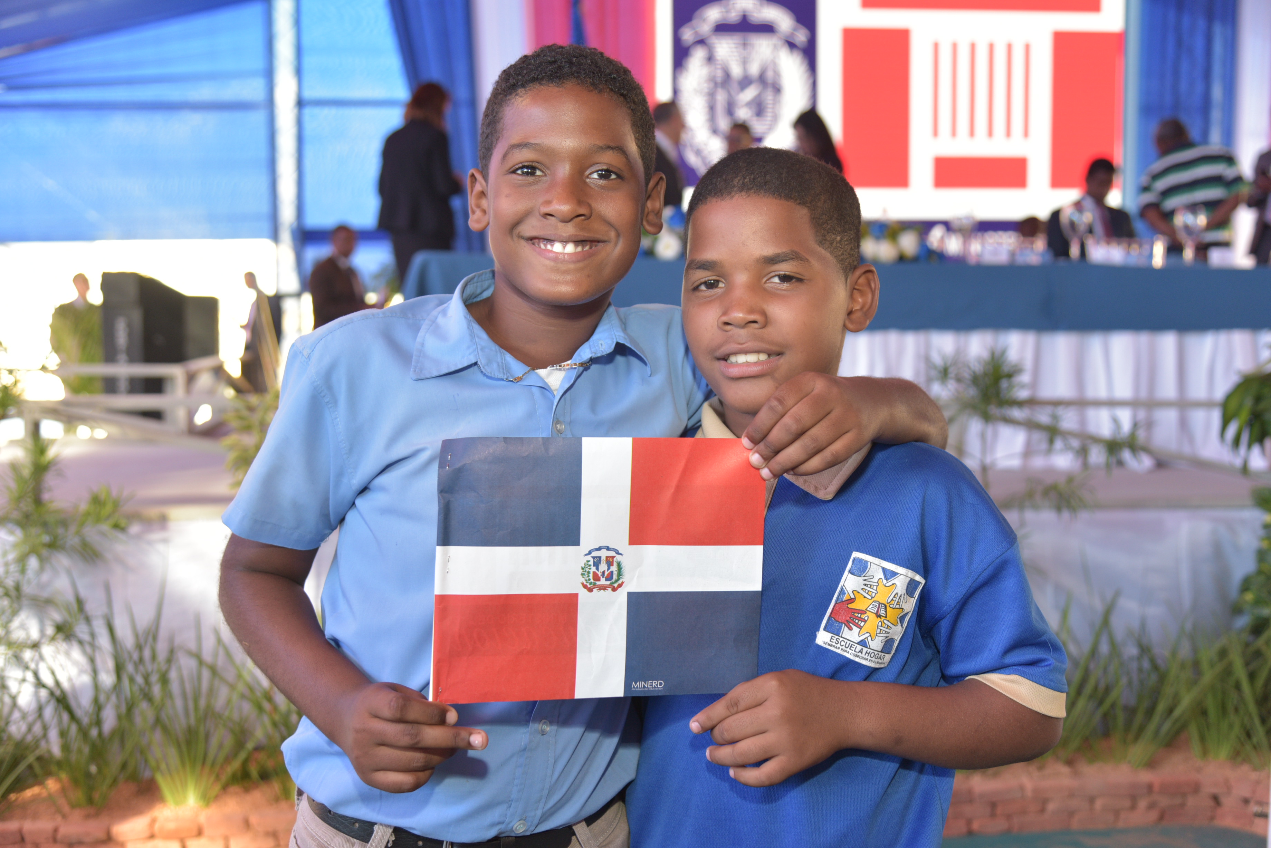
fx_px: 1342
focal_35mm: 38
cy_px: 424
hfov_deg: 50.7
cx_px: 636
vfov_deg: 35.1
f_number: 4
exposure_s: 1/250
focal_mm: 38
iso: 800
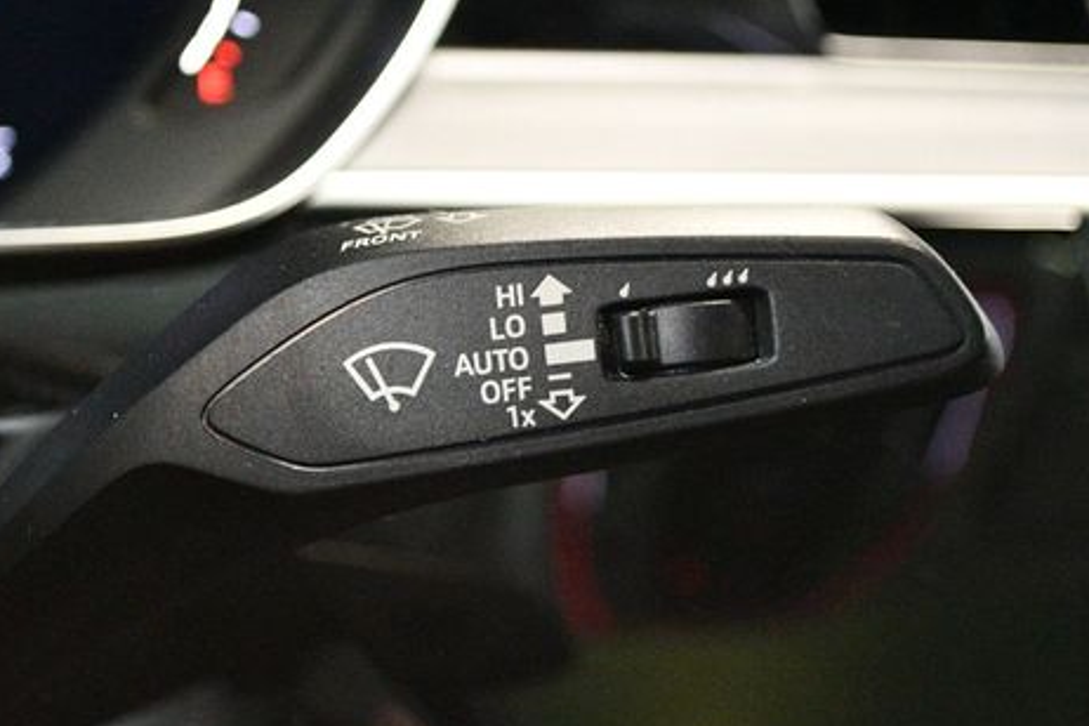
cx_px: 542
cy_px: 346
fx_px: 2178
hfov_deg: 28.1
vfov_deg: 18.9
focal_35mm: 72
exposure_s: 1/60
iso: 9000
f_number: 5
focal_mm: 35
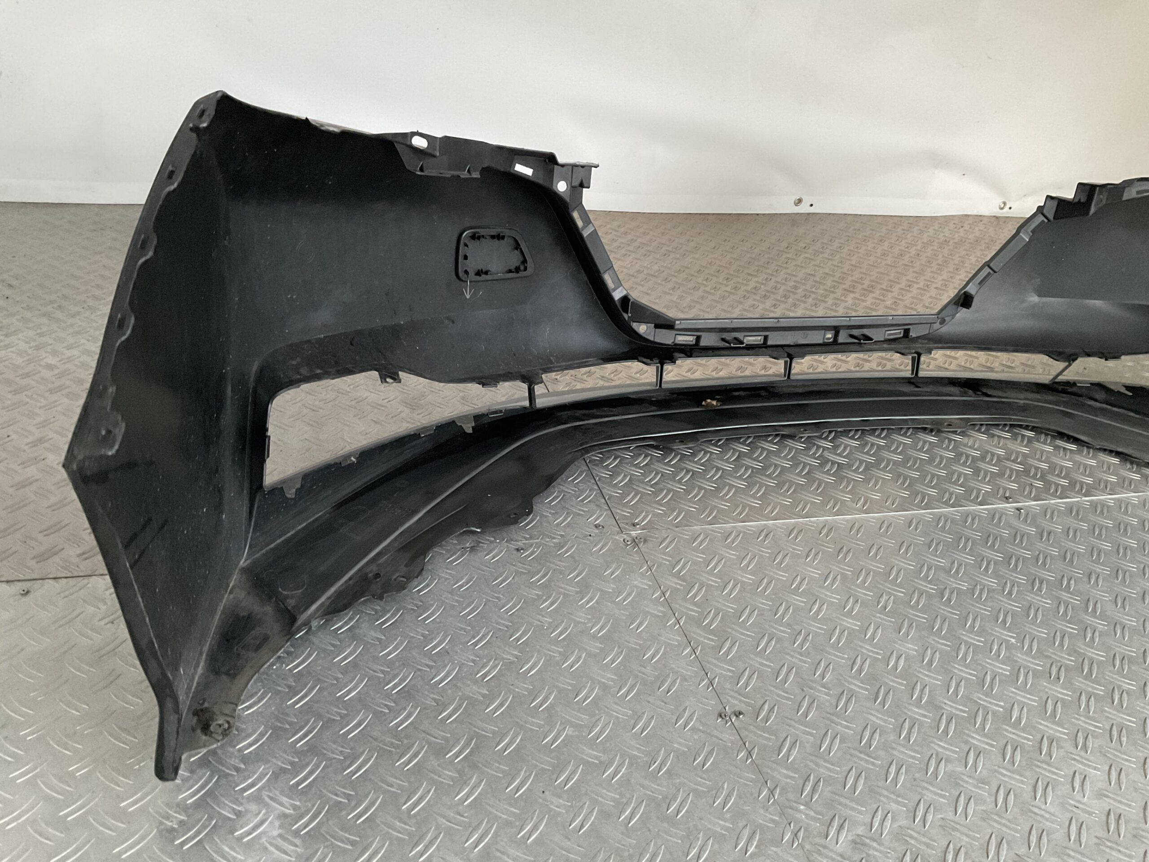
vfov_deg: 48.2
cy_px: 431
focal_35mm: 29
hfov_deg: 61.7
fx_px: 963
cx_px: 574
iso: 320
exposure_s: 1/40
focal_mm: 3
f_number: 1.8
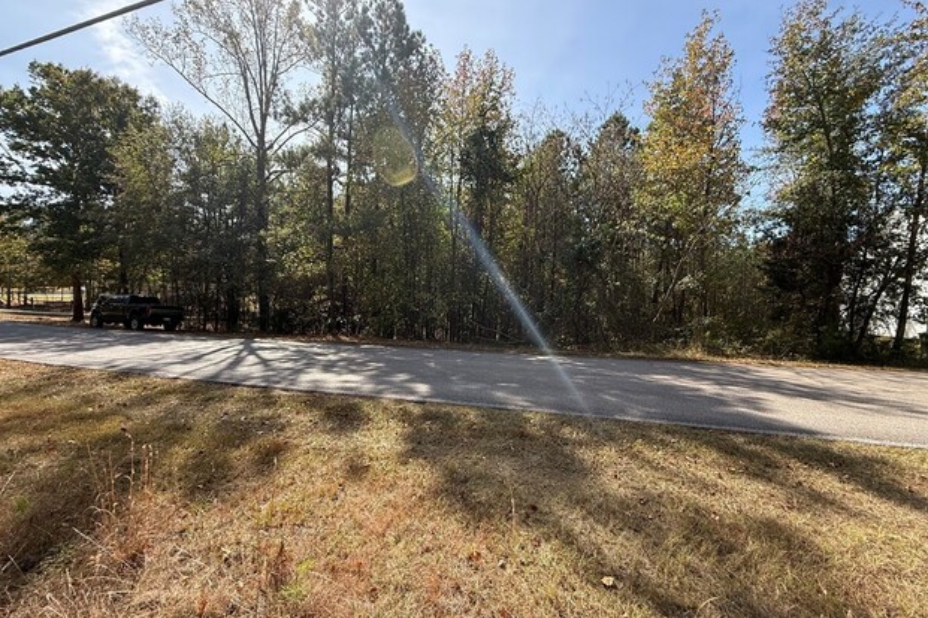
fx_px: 387
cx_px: 466
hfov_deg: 100.4
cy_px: 310
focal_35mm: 15
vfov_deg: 77.3
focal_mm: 2.22
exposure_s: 1/564
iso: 64
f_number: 2.2
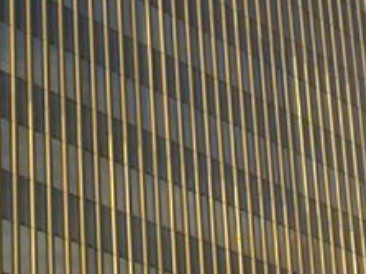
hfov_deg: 11.5
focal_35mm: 170
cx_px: -28
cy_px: -136
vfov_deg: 8.5
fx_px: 1796
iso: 100
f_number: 4.5
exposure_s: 1/251
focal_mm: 5.6
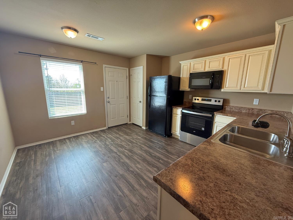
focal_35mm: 14
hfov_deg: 102.1
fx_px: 119
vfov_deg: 85.7
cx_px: 146
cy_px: 110
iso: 250
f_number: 2.2
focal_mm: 2.22
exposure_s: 1/120
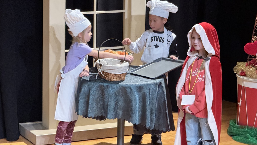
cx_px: 128
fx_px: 893
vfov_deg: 9.3
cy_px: 55
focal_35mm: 131
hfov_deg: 16.4
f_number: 2.8
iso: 640
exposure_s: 1/60
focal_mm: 15.66
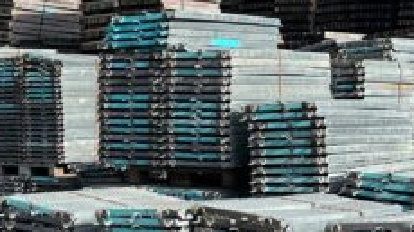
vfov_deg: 9.6
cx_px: -22
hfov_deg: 16.6
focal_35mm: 126
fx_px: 1382
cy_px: 104
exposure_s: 1/4274
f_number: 1.5
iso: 50
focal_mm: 5.7
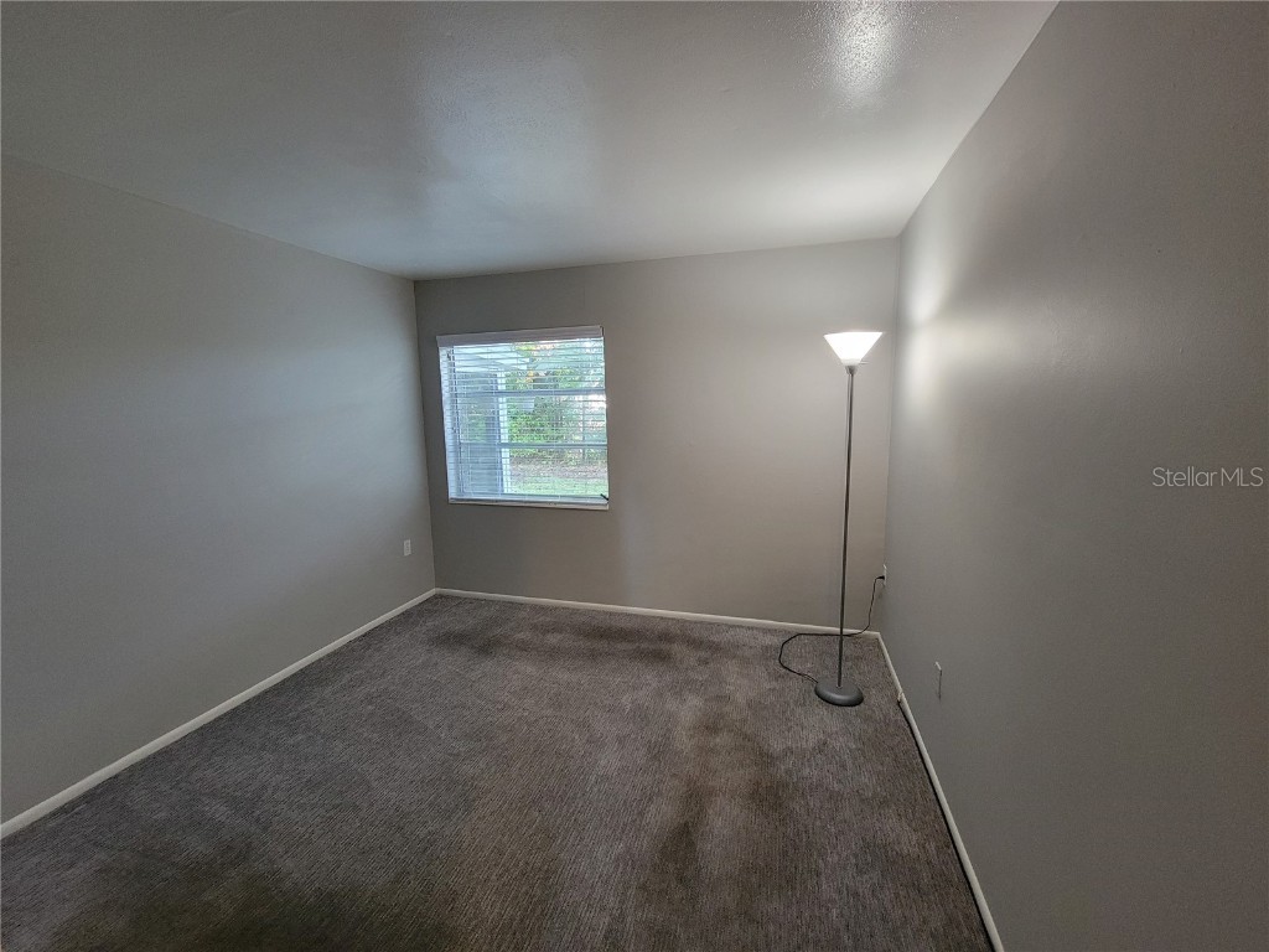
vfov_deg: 89.9
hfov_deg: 106.2
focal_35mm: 13
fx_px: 477
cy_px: 476
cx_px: 634
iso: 400
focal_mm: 2.2
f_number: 2.2
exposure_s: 1/60
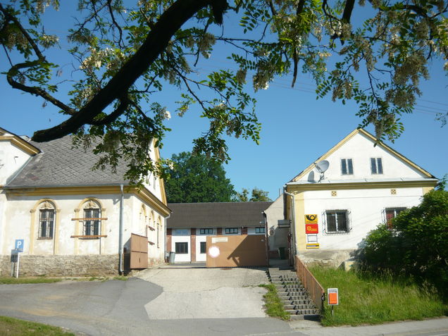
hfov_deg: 55.4
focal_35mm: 33
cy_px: 168
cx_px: 224
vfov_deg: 42.9
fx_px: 427
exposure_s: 1/200
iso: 100
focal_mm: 5.5
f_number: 8
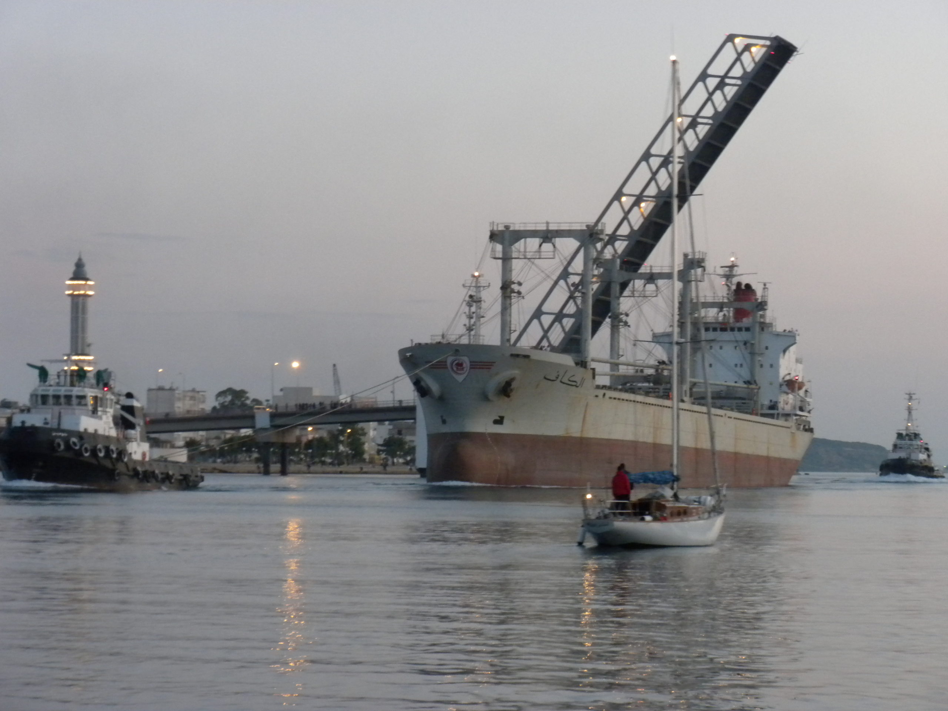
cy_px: 356
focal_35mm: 119
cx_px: 474
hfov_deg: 16.6
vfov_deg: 12.5
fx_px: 3259
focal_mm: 21
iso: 400
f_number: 5.1
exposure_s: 1/16.6
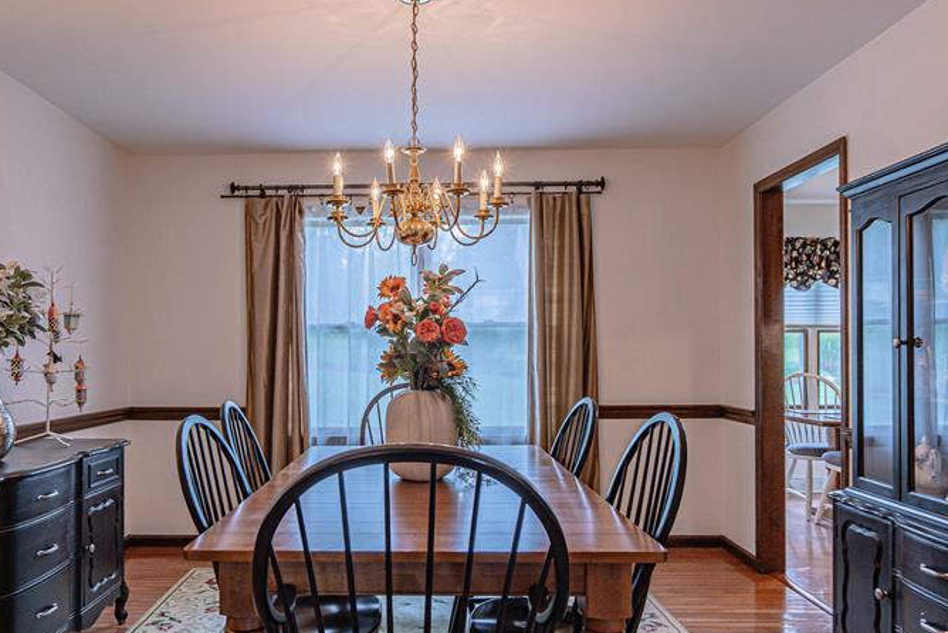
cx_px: 483
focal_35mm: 26
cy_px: 395
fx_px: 685
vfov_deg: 49.1
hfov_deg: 69.4
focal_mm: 16
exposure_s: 1/500
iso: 1250
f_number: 4
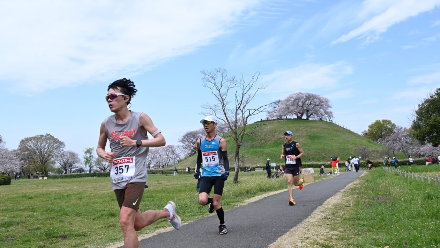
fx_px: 403
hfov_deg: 57.3
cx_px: 221
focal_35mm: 35
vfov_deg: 34.1
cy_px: 107
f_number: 8
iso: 400
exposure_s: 1/800
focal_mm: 32.5
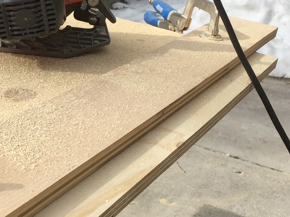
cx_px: 35
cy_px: 126
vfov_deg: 18.9
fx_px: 653
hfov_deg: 24.4
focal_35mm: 78
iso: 32
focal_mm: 4.15
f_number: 2.2
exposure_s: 1/1464
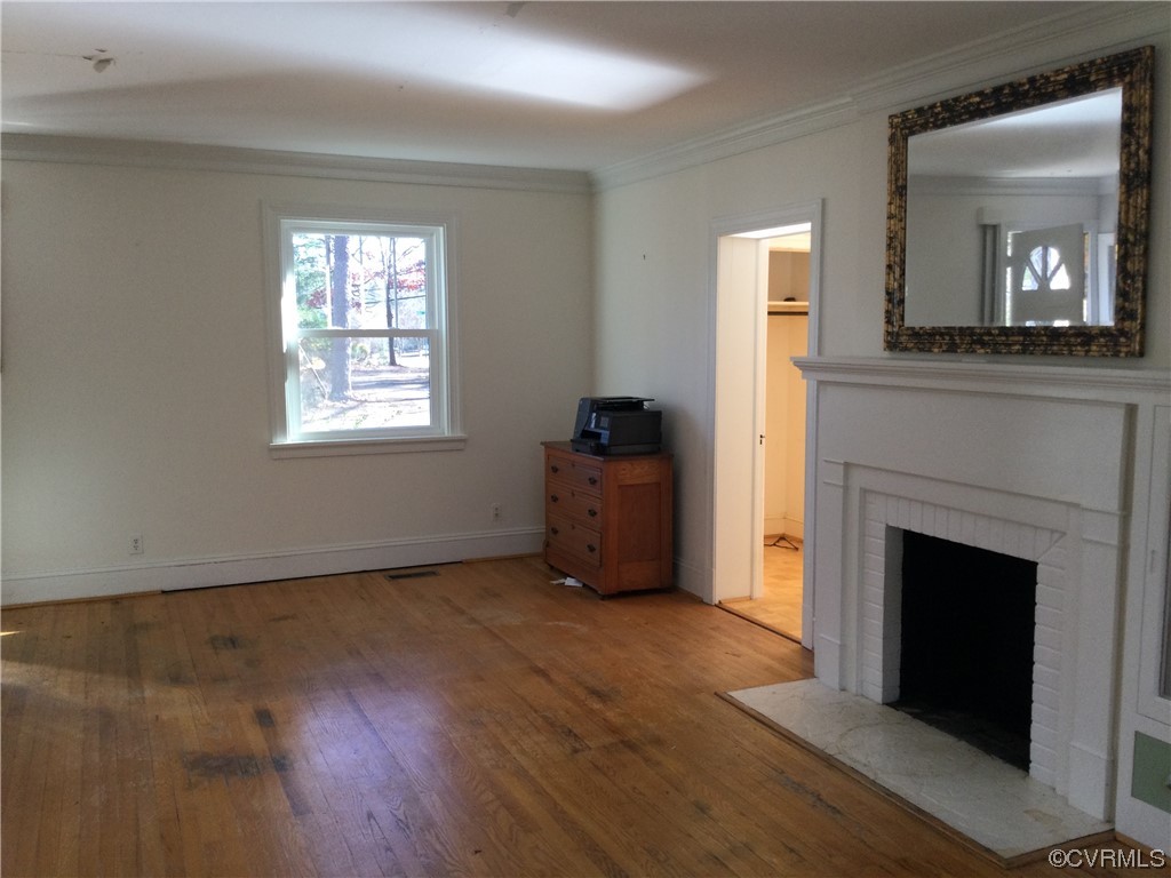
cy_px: 439
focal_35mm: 31
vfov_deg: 45.4
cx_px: 586
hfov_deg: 58.4
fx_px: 1049
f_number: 2.4
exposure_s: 1/40
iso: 25
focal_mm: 3.3
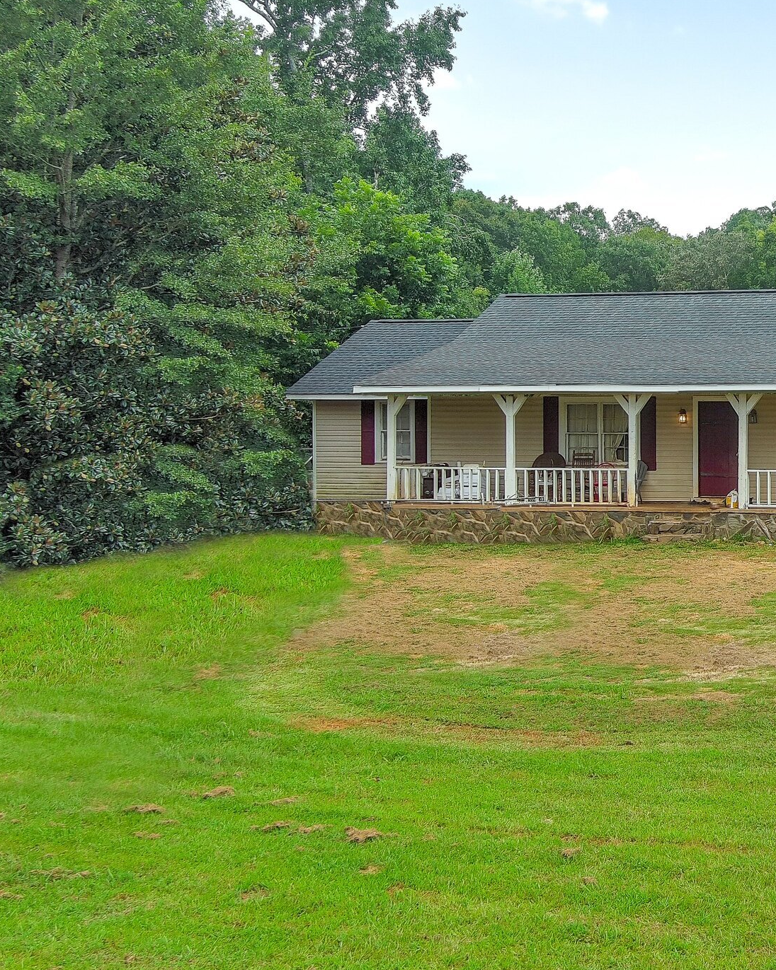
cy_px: 410
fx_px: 1752
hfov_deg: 23.3
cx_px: 880
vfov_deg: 30.9
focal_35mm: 61
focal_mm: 10.57
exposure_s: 1/470
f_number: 2.8
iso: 100
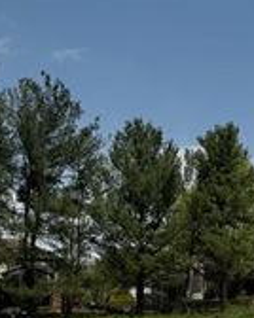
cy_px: 315
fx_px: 875
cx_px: 191
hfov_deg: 16.4
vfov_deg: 20.0
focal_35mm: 93
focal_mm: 6.76
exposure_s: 1/7937
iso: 80
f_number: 1.78
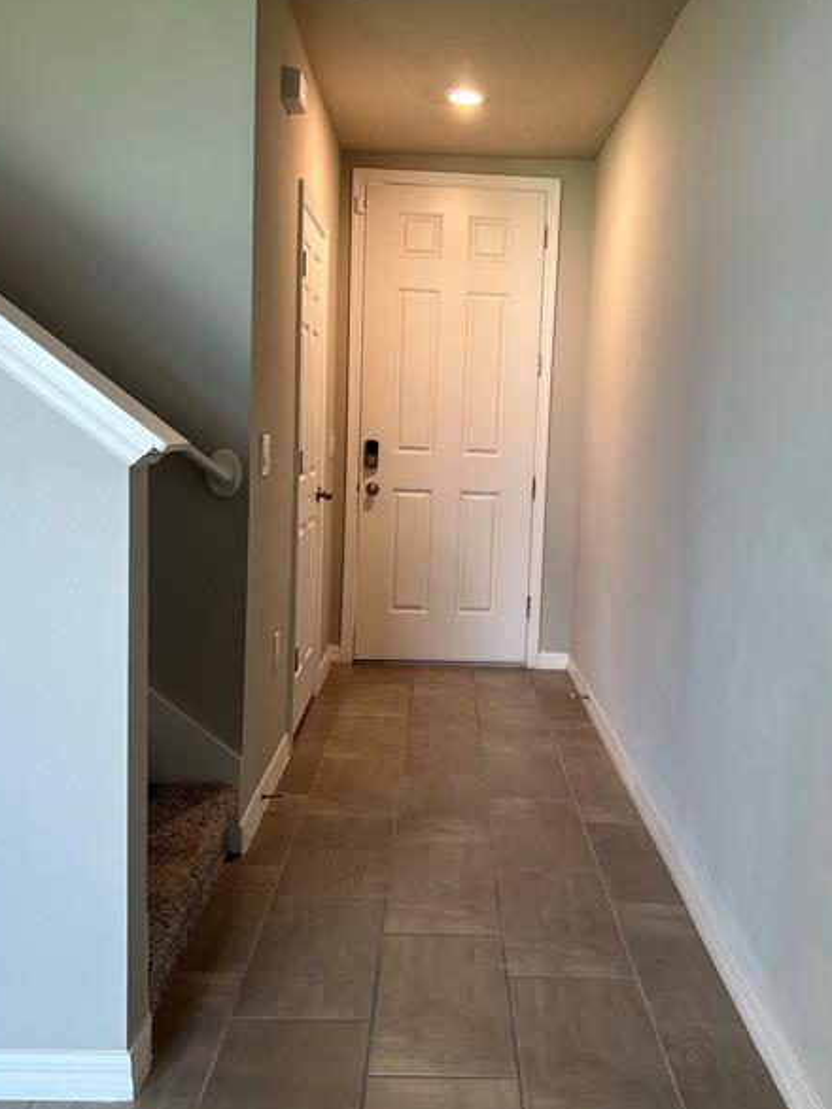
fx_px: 1090
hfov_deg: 41.6
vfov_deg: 54.0
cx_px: 490
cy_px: 533
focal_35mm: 34
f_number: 1.5
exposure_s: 1/60
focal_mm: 5.7
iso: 64
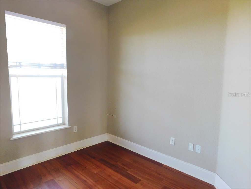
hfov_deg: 73.9
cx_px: 126
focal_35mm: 23
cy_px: 94
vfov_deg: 58.9
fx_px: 167
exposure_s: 1/30
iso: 280
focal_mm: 4
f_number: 3
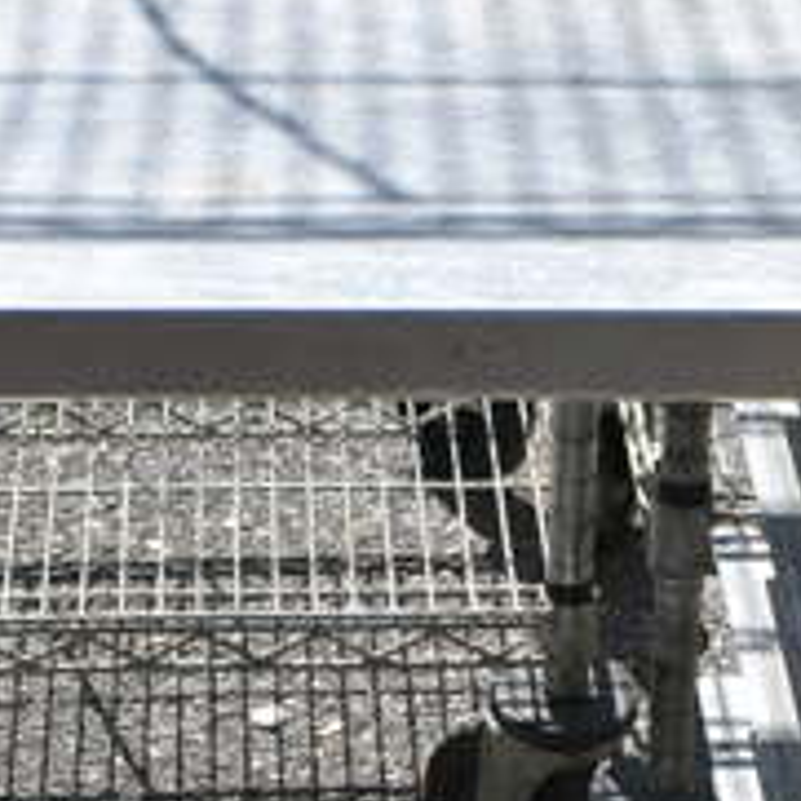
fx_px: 3377
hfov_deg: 13.5
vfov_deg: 13.0
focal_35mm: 129
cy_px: 1078
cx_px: 345
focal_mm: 20
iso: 100
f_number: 9
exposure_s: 1/320
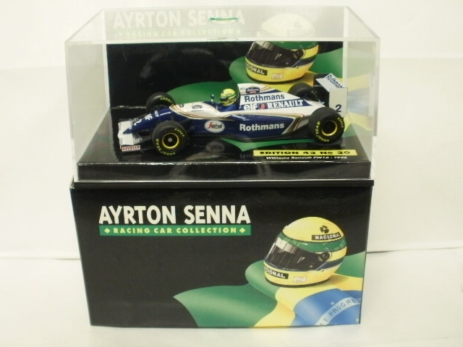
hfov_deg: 42.9
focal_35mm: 44
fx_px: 589
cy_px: 174
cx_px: 232
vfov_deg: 32.9
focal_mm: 7.7
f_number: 4
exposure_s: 1/5
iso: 125
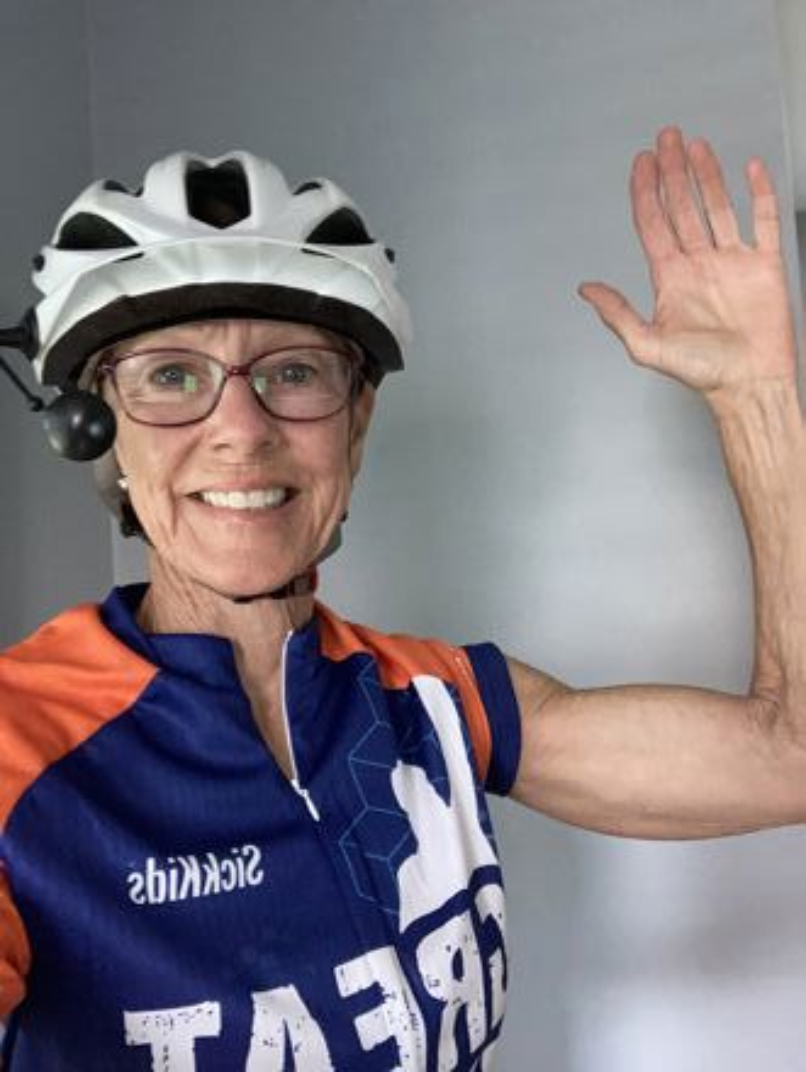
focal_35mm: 32
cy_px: 536
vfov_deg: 56.8
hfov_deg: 44.2
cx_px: 403
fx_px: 992
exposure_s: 1/38
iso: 400
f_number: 2.2
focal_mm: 2.87
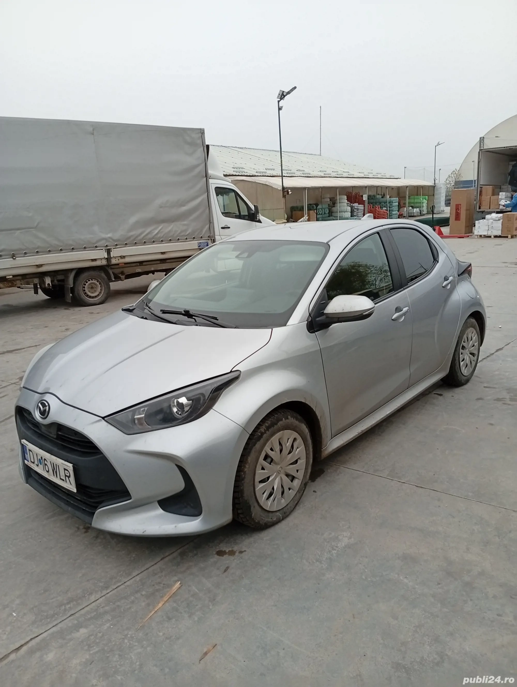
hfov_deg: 51.5
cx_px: 258
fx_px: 536
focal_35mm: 27
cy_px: 344
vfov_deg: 65.2
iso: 65
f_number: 1.8
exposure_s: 1/50
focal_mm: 3.98
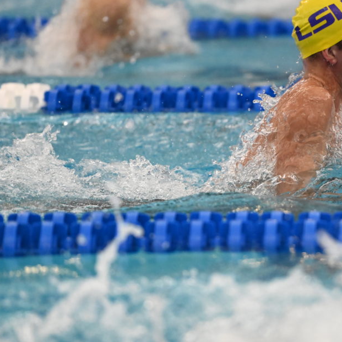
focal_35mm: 280
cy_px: 164
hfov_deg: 6.3
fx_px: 3130
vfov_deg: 6.3
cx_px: 243
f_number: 2.8
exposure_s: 1/1250
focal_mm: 200
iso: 10000
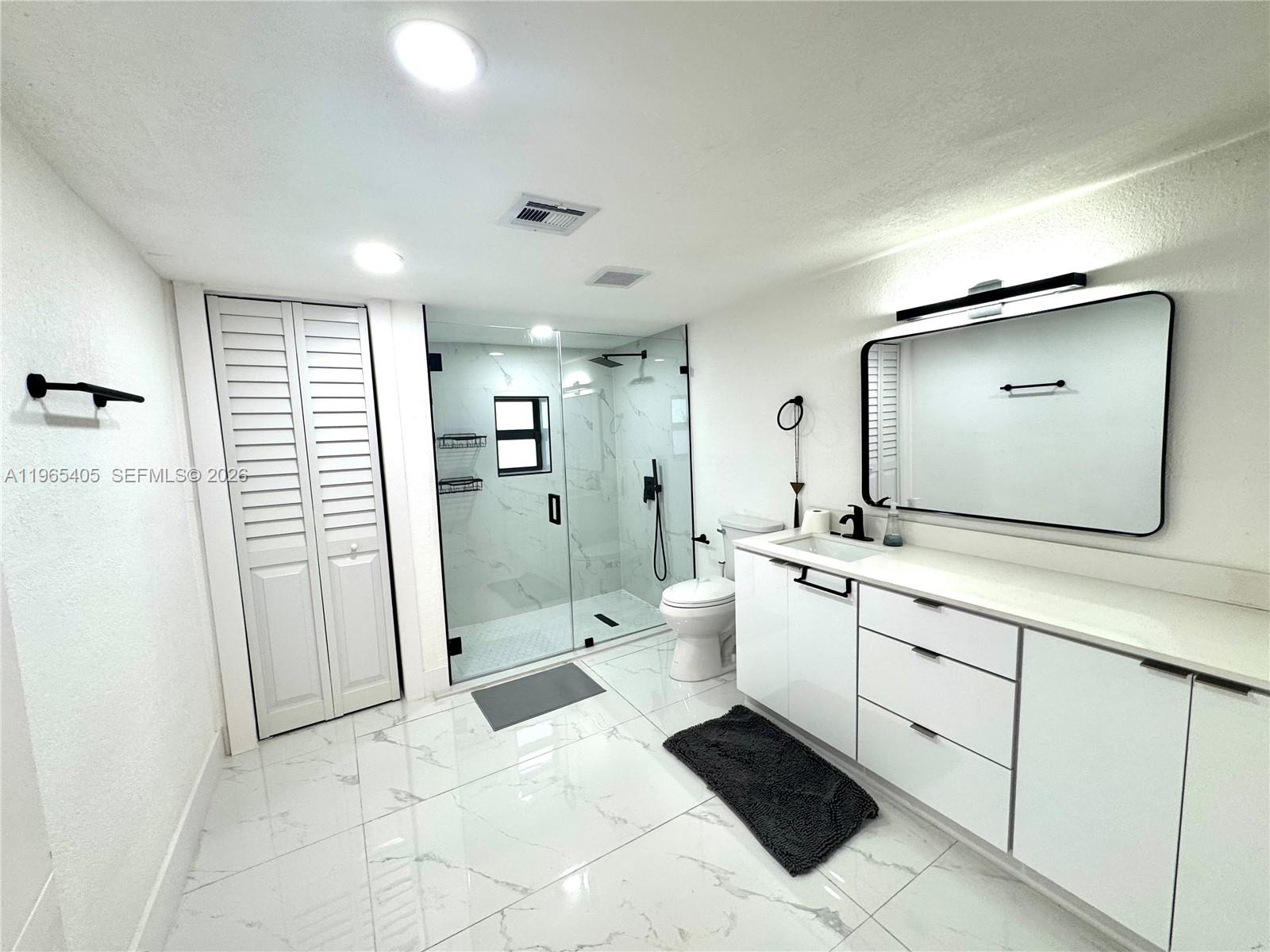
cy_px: 476
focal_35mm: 14
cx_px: 635
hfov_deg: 102.1
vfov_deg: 85.7
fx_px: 514
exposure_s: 1/120
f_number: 2.2
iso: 125
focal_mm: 2.22
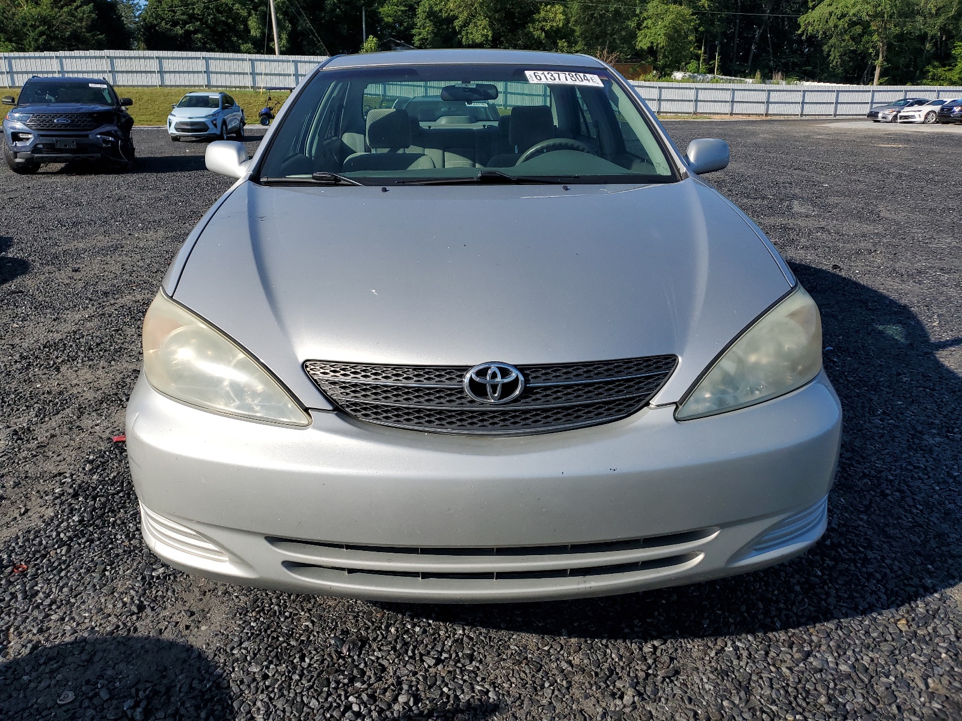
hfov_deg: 67.3
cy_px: 360
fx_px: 723
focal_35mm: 26
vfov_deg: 53.1
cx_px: 481
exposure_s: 1/5000
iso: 50
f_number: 1.5
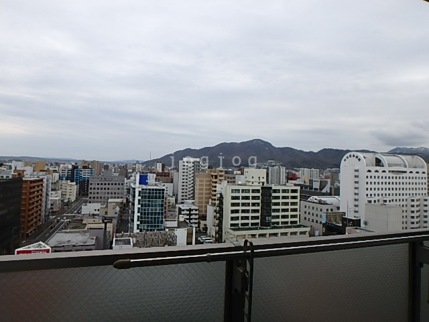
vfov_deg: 63.4
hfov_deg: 79.0
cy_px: 161
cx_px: 214
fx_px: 260
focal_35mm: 21
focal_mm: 3.7
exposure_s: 1/500
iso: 125
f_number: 3.5
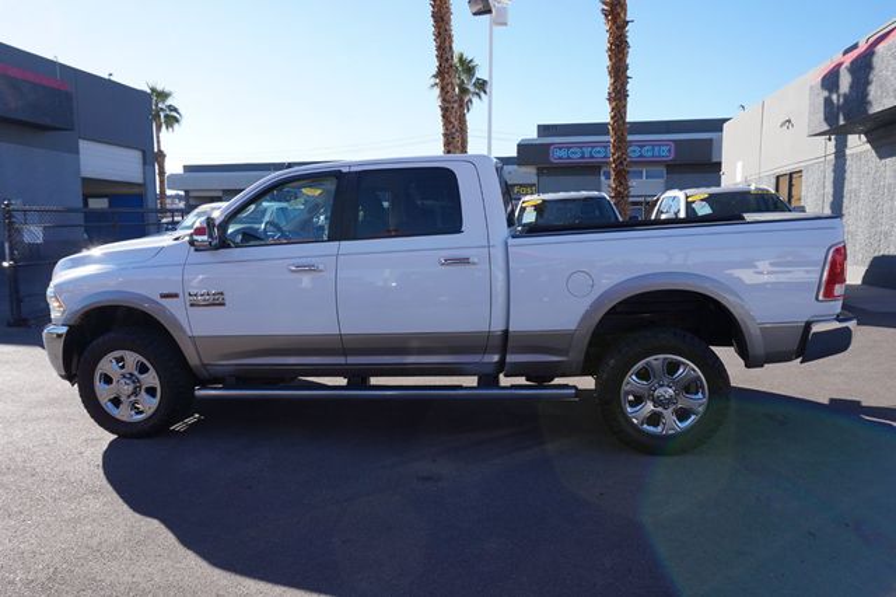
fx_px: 597
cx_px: 448
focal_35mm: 24
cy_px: 298
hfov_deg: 73.8
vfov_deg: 53.1
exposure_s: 1/100
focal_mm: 16
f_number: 8
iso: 100
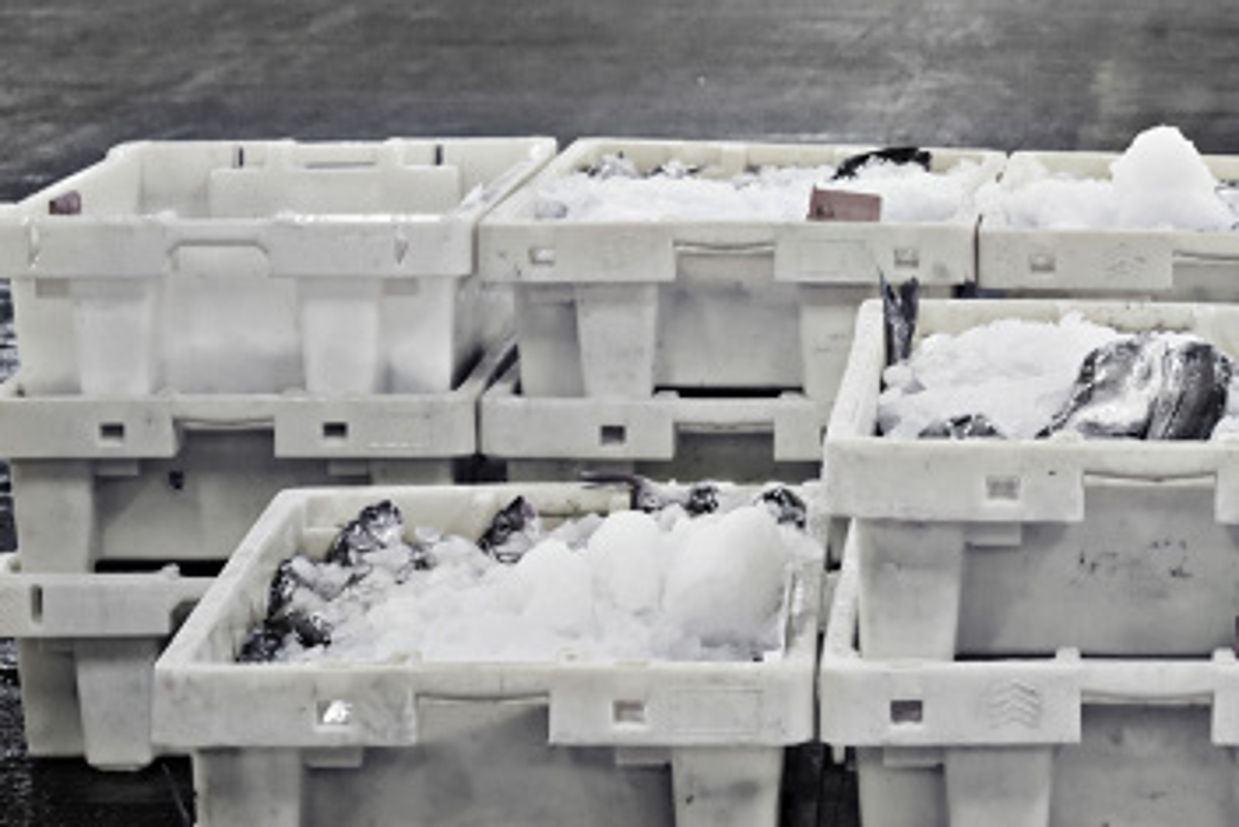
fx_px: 4889
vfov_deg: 9.6
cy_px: 16
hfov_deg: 14.2
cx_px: 1302
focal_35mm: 142
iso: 2000
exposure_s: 1/80
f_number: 5
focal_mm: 50
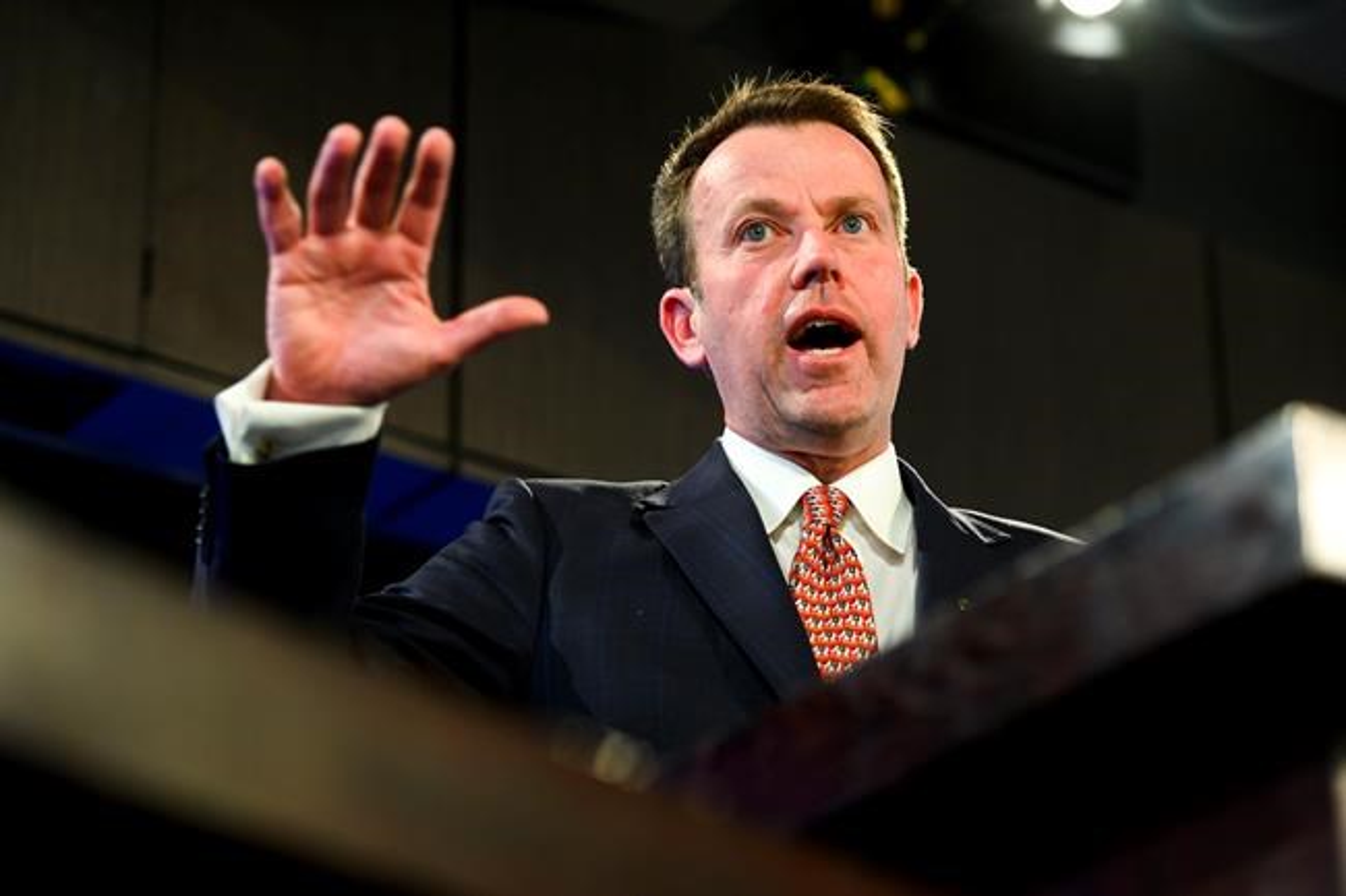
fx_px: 4485
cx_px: 673
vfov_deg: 11.4
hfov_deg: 17.1
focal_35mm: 120
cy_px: 448
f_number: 3.5
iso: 1600
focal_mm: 120
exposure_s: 1/200
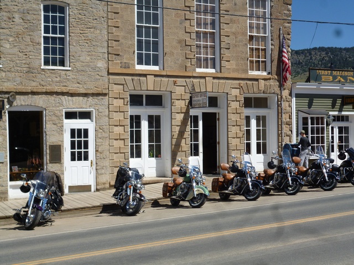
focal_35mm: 56
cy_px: 132
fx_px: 573
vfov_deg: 26.1
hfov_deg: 34.3
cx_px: 177
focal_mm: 10
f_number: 13
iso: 100
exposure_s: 1/100
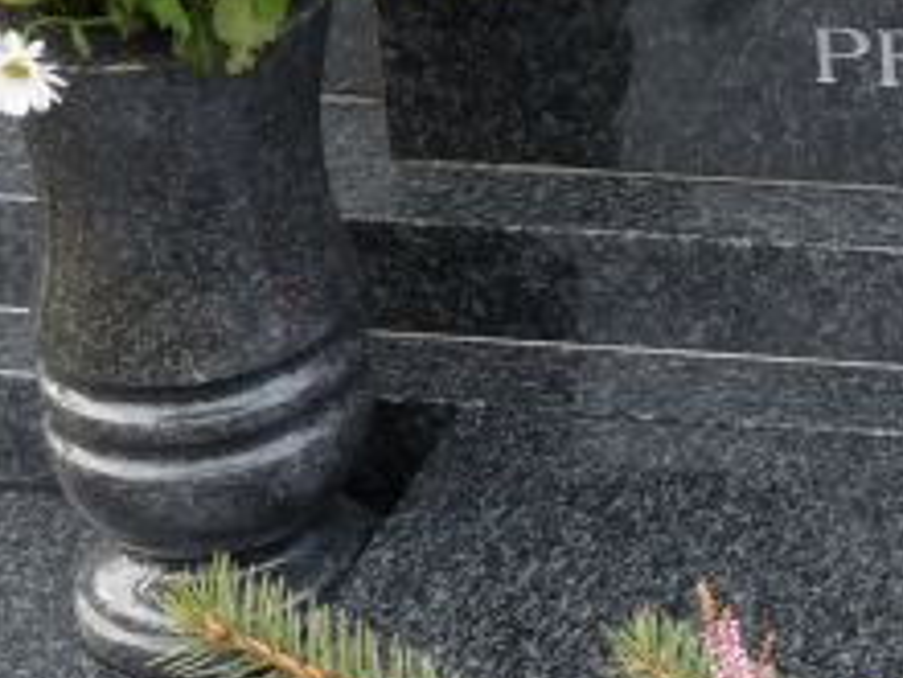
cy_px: -333
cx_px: 1178
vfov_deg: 9.0
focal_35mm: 160
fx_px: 4174
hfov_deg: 12.0
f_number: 3
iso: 100
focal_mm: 7.8
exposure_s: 1/50
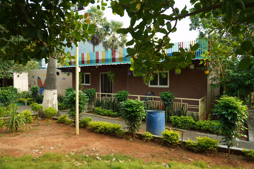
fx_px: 169
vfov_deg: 53.1
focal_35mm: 24
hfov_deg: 73.7
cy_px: 84
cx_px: 127
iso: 160
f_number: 4
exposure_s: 1/200
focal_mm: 24
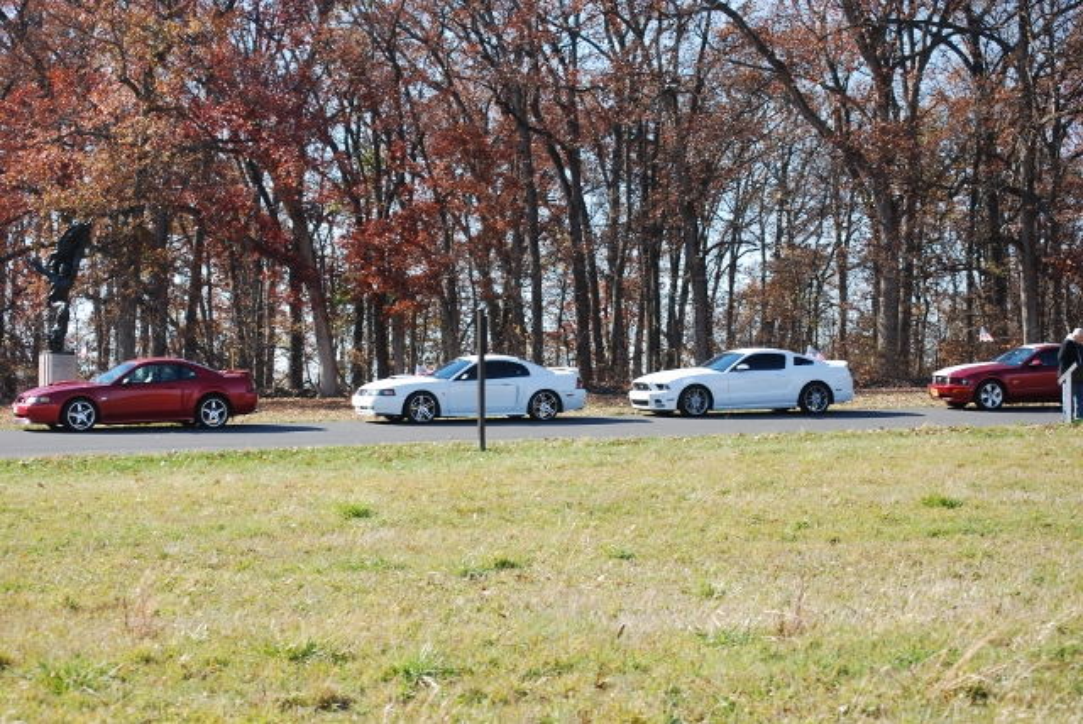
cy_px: 362
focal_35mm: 82
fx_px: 2484
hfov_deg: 24.6
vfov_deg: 16.6
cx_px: 542
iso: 100
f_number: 5.6
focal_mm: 55
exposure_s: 1/125
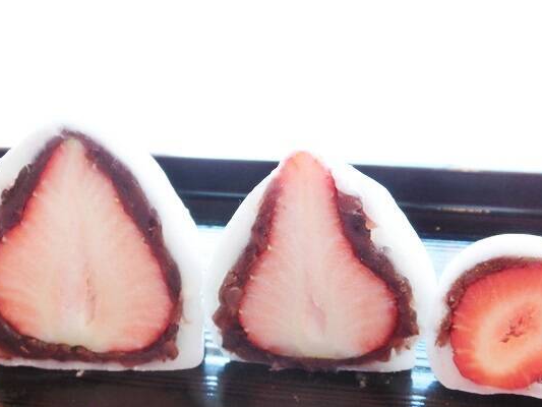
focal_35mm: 42
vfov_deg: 34.3
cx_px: 280
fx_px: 658
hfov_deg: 44.8
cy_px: 237
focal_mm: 6.1
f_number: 3.2
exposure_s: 1/60
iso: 200
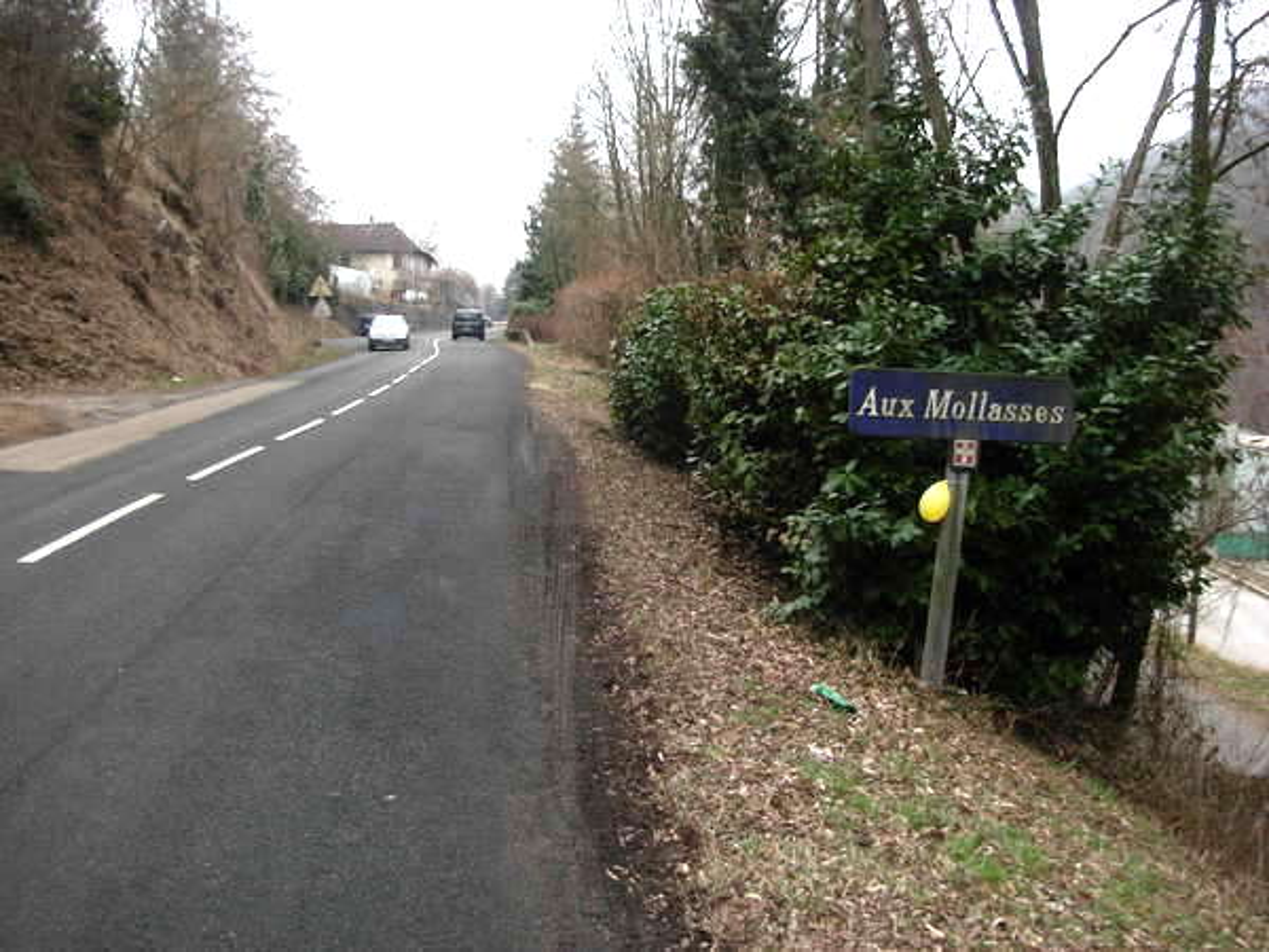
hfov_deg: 49.0
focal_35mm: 38
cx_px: 634
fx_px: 1393
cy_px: 476
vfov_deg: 37.7
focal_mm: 6.3
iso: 79
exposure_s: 1/186
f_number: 2.9
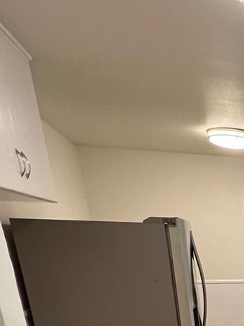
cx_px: 390
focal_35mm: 44
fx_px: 414
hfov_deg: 23.9
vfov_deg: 33.7
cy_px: 404
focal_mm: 1.57
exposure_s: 1/60
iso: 250
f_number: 1.8
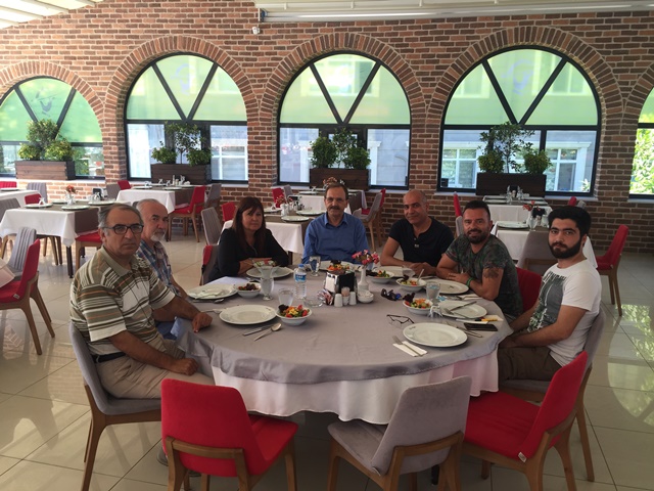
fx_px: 548
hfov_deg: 61.7
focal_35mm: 29
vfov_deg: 48.2
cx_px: 327
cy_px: 246
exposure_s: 1/124
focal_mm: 4.15
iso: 32
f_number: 2.2
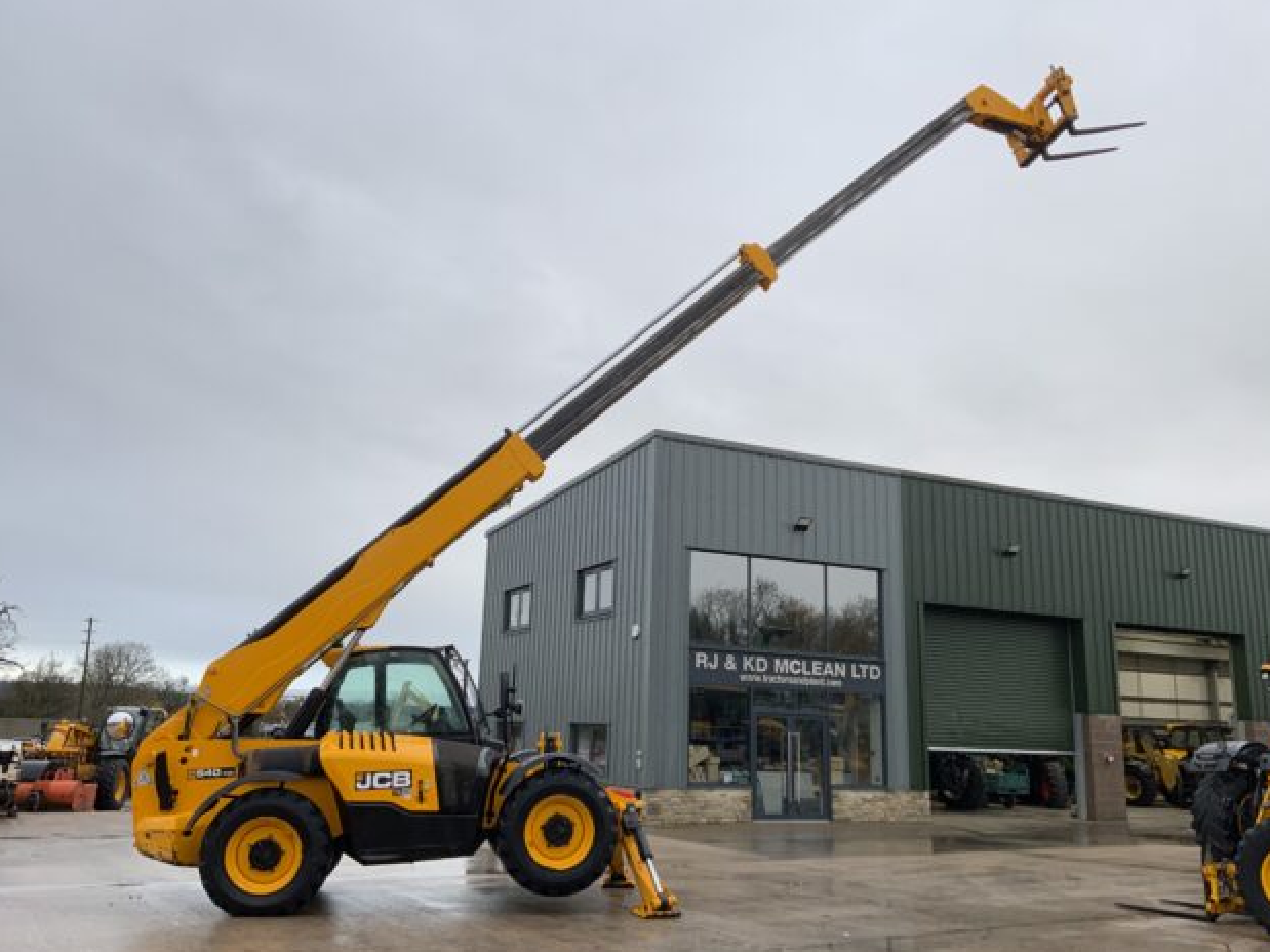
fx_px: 1100
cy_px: 486
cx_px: 638
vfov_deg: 46.8
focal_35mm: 30
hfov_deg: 60.0
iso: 64
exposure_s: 1/113
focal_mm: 3
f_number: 1.8
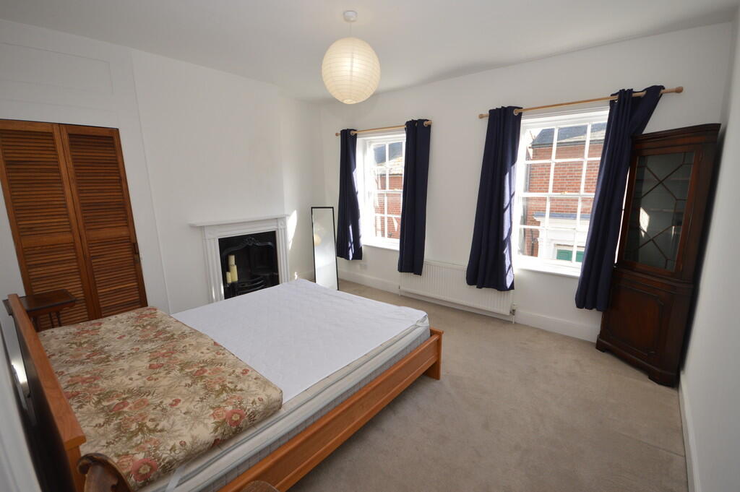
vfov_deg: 77.2
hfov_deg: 100.4
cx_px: 370
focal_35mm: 15
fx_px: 308
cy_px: 246
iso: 220
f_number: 5.6
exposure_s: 1/125
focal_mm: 10
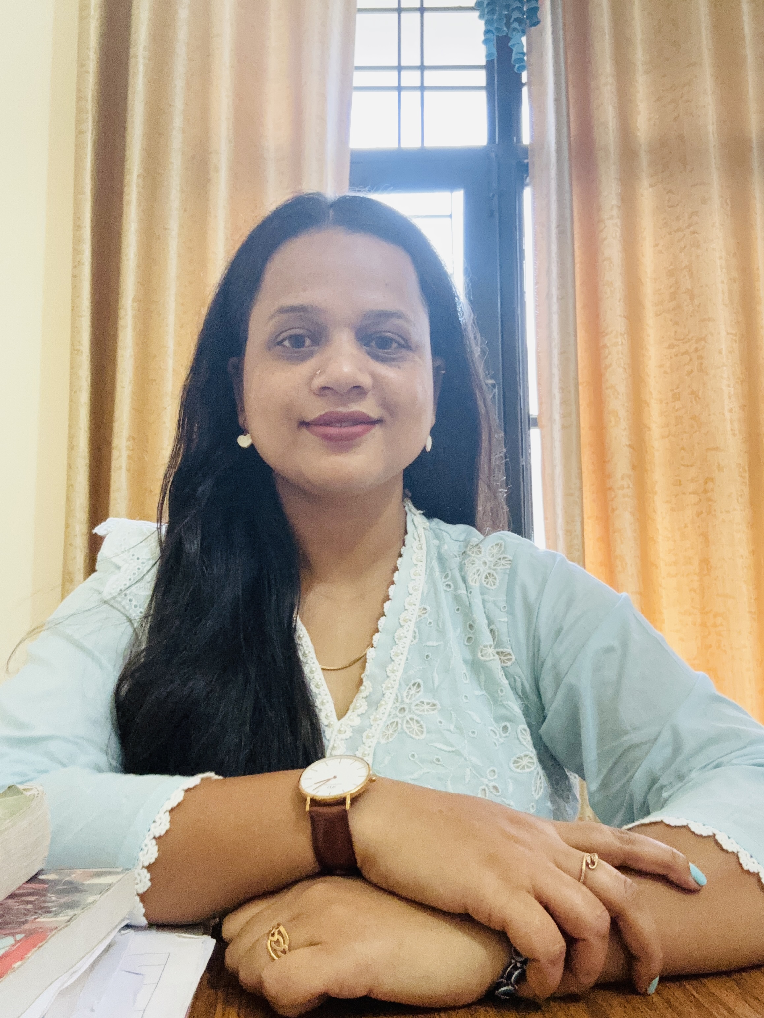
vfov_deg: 60.0
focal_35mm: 30
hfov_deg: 46.8
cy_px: 509
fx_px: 883
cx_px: 382
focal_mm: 2.69
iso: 250
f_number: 1.9
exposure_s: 1/33
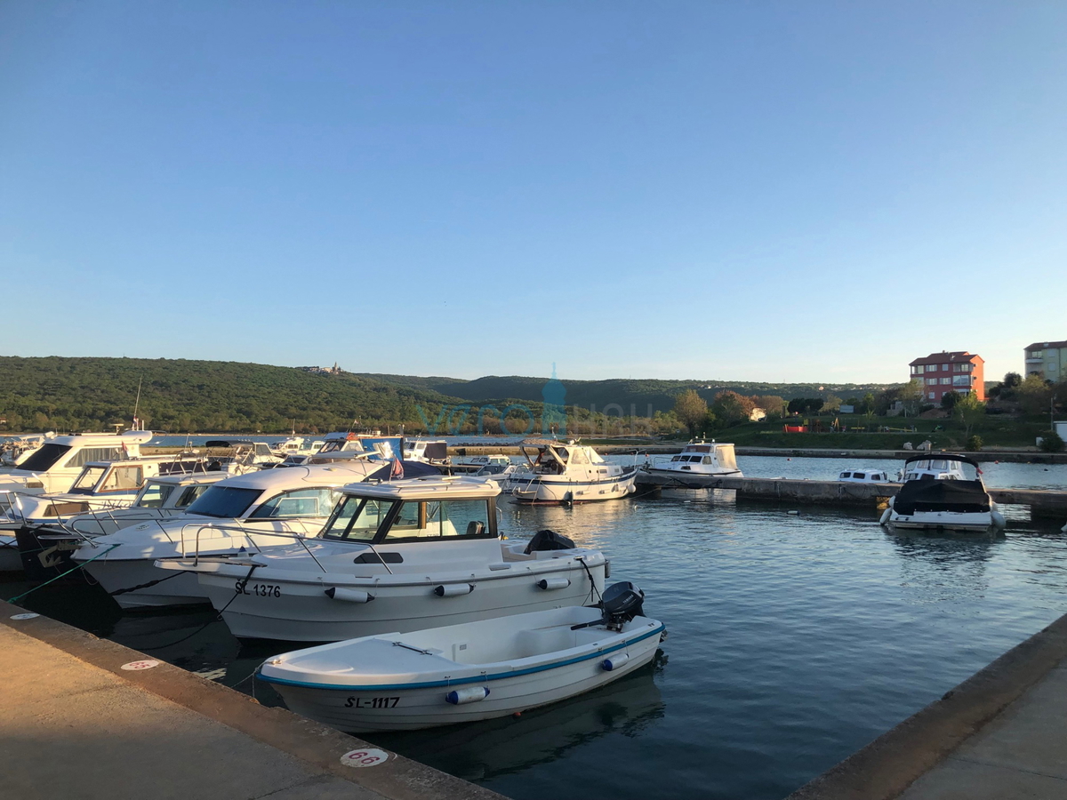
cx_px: 534
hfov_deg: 63.4
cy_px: 400
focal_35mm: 28
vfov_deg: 49.7
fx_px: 863
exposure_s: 1/1116
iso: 20
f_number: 1.8
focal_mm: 3.99
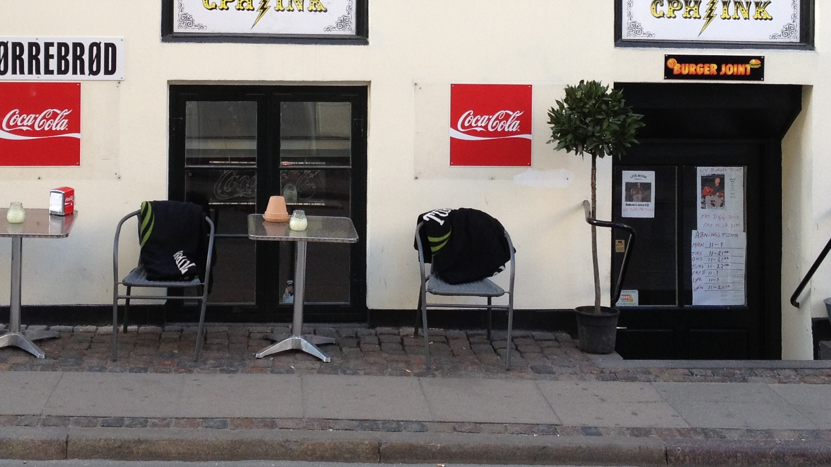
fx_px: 1653
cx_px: 347
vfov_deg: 15.9
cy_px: 28
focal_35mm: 75
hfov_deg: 28.2
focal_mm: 4.28
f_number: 2.4
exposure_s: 1/157
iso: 64
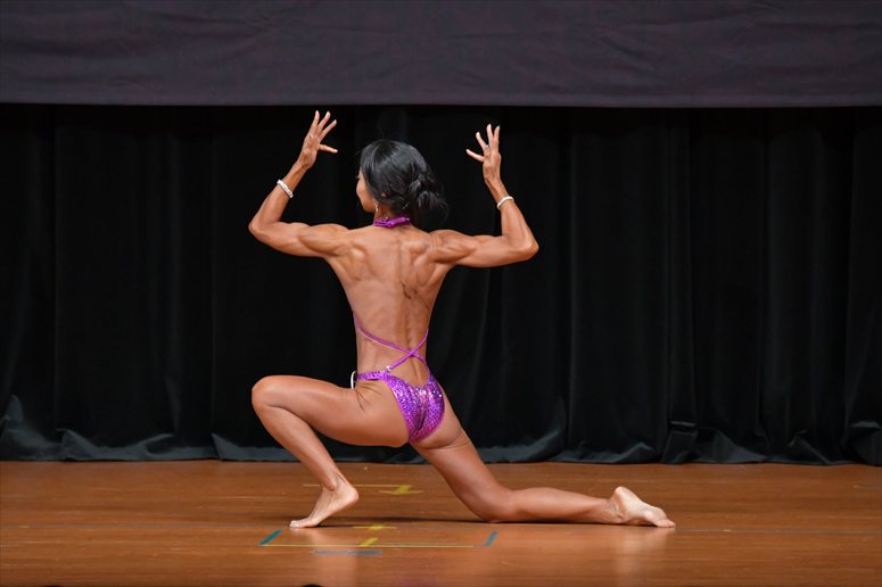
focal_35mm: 345
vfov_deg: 4.0
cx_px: 441
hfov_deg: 6.0
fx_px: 8448
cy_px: 294
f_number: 5.6
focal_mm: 230
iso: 4000
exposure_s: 1/400
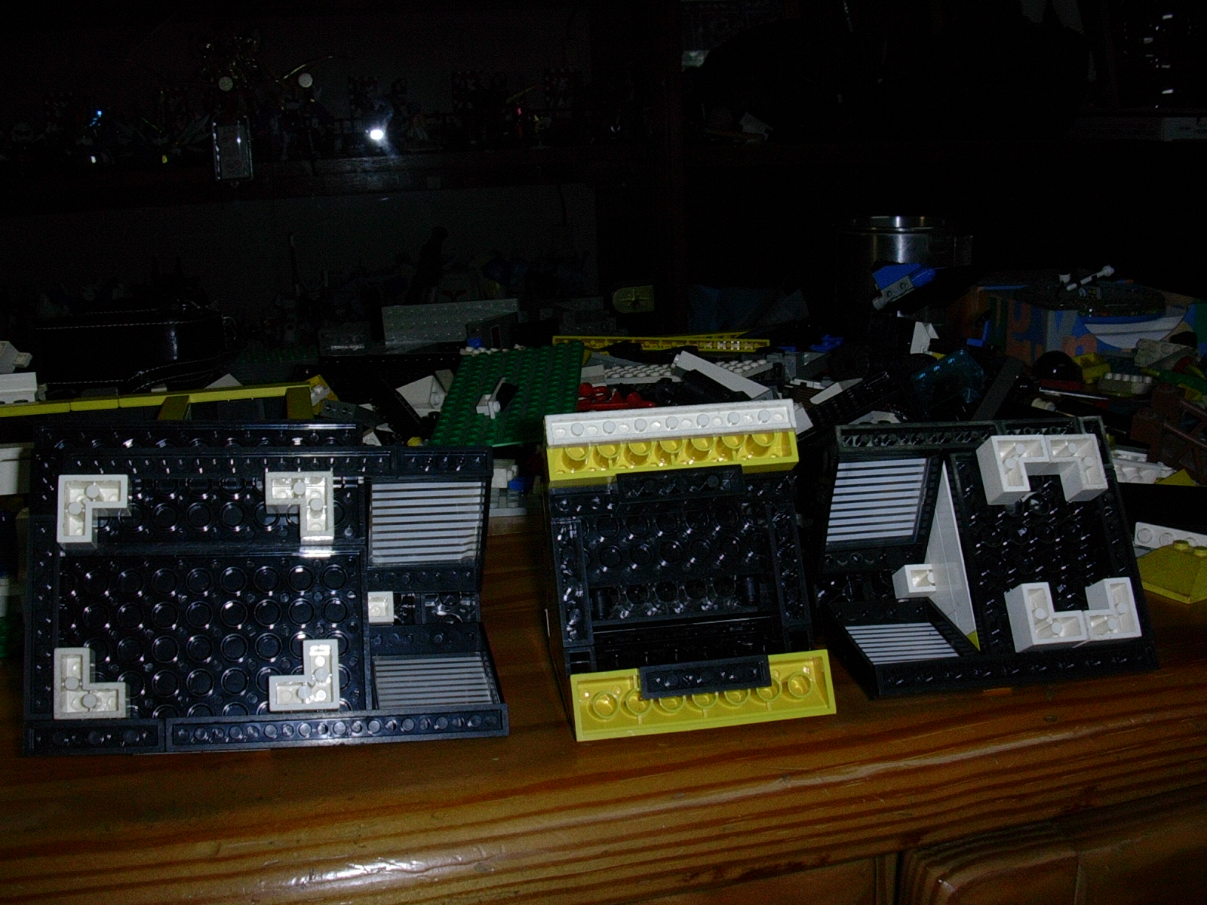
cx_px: 604
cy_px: 452
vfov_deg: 38.7
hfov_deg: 50.1
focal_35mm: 37
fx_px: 1290
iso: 70
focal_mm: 5.6
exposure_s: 1/64
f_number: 5.4
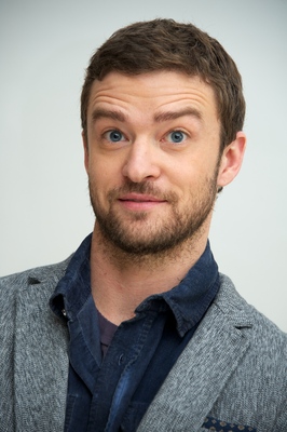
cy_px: 216
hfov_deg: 6.5
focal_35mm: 210
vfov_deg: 9.8
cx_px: 144
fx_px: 2515
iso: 400
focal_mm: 210
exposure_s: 1/60
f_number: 6.3
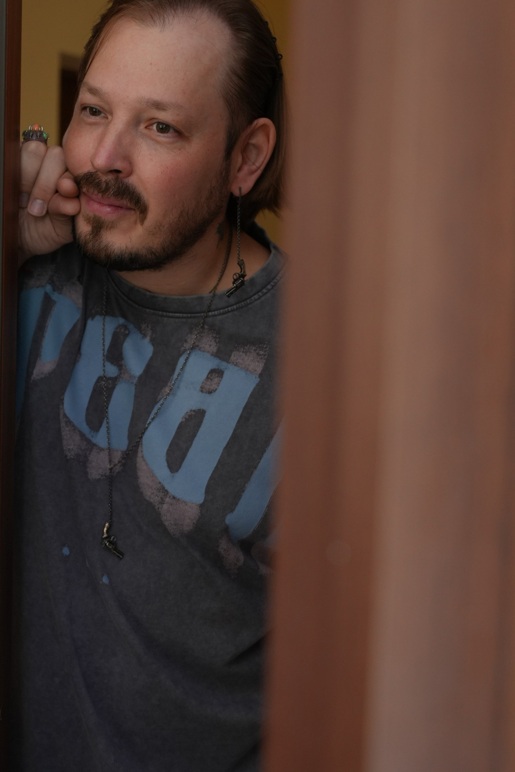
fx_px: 1188
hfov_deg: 24.1
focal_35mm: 55
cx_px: 116
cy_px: 353
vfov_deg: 36.0
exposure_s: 1/80
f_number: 2.8
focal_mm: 29.2
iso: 500
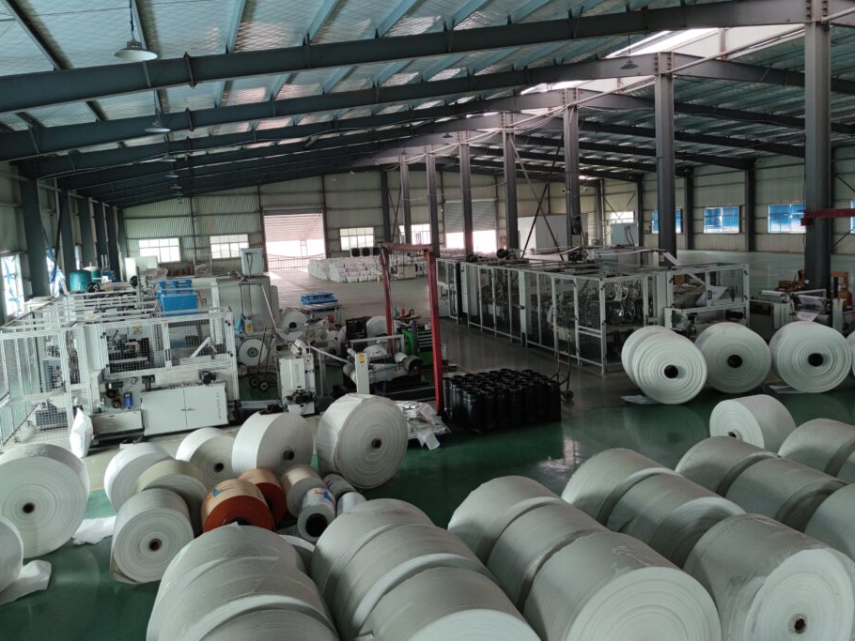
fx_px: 667
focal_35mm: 27
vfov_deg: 51.3
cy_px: 284
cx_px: 431
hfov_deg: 65.3
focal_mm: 6.72
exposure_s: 1/53
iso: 167
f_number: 1.69
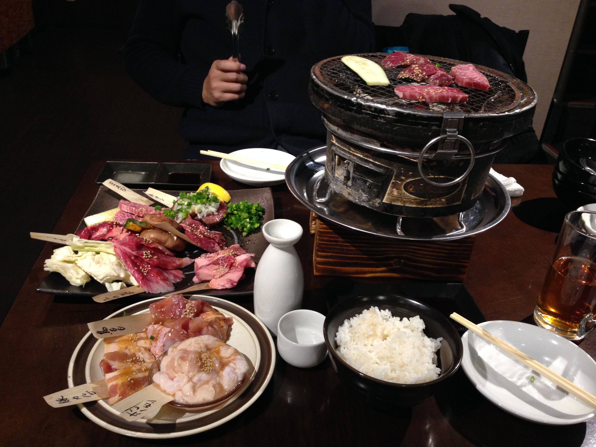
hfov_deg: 55.4
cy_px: 224
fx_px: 568
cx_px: 298
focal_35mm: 33
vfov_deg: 42.9
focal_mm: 4.12
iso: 200
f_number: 2.4
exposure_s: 1/20
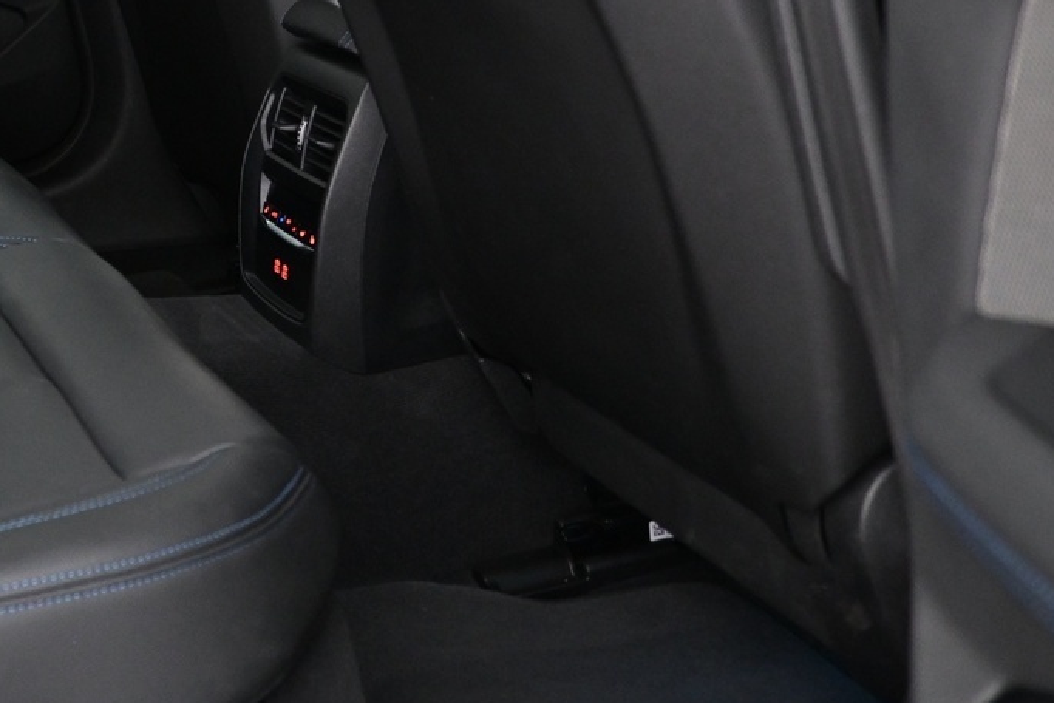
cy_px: -56
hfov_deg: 33.1
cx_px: 88
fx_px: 1669
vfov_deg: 22.5
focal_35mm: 57
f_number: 3.5
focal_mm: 16
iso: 1600
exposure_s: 1/10
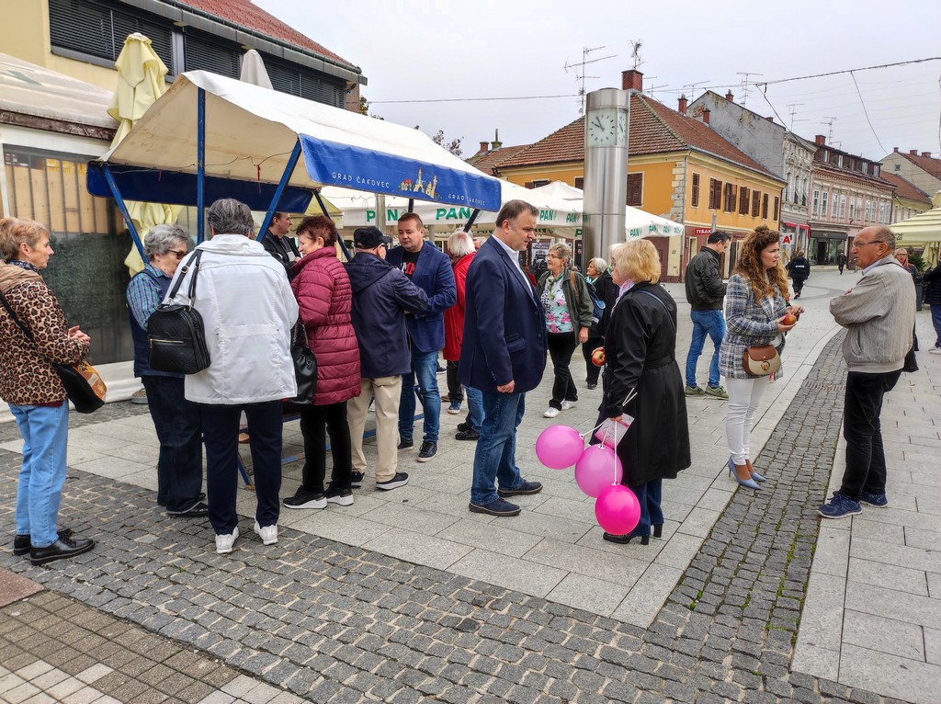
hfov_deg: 69.4
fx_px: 679
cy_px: 352
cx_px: 470
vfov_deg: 54.8
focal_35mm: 25
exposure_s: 1/136
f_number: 1.79
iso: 50
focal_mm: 4.7
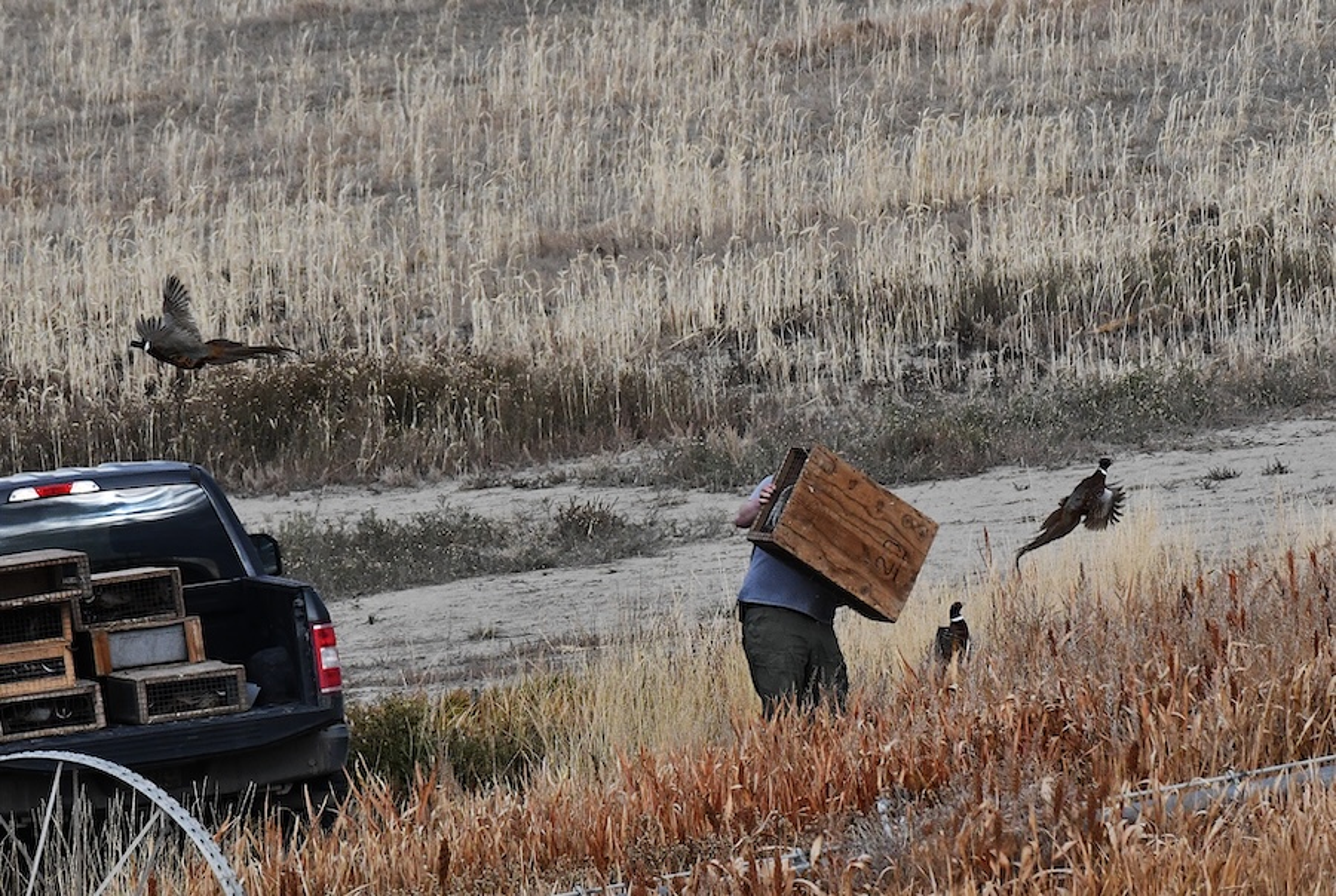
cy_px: 448
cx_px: 668
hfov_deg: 2.7
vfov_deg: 1.8
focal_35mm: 750
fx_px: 27888
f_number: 11
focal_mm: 500
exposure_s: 1/2000
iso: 1600
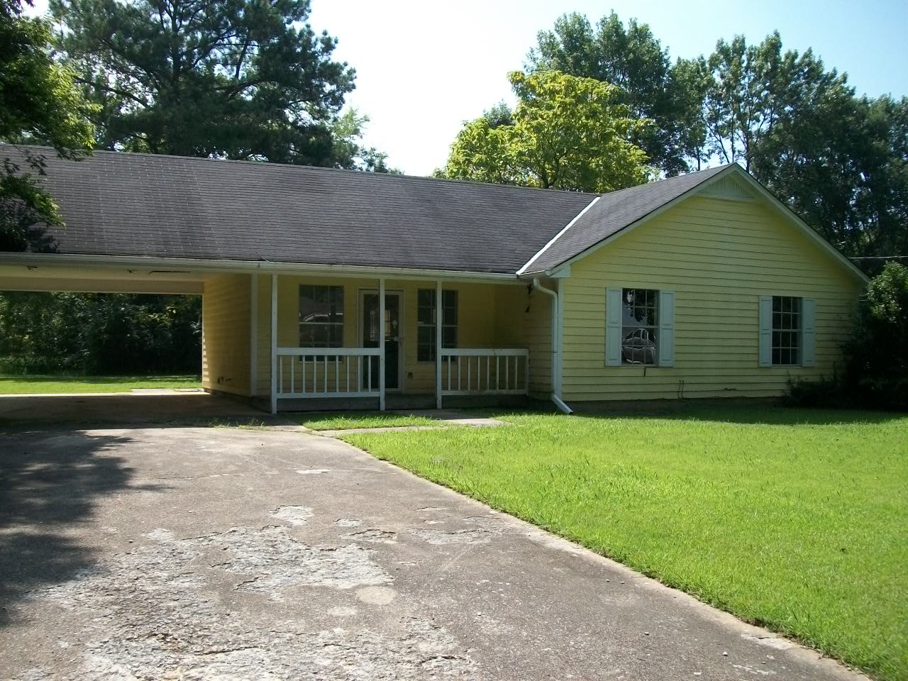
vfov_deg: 44.2
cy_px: 340
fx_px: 839
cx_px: 454
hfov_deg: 56.8
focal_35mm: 32
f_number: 2.9
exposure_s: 1/800
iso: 80
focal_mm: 5.7
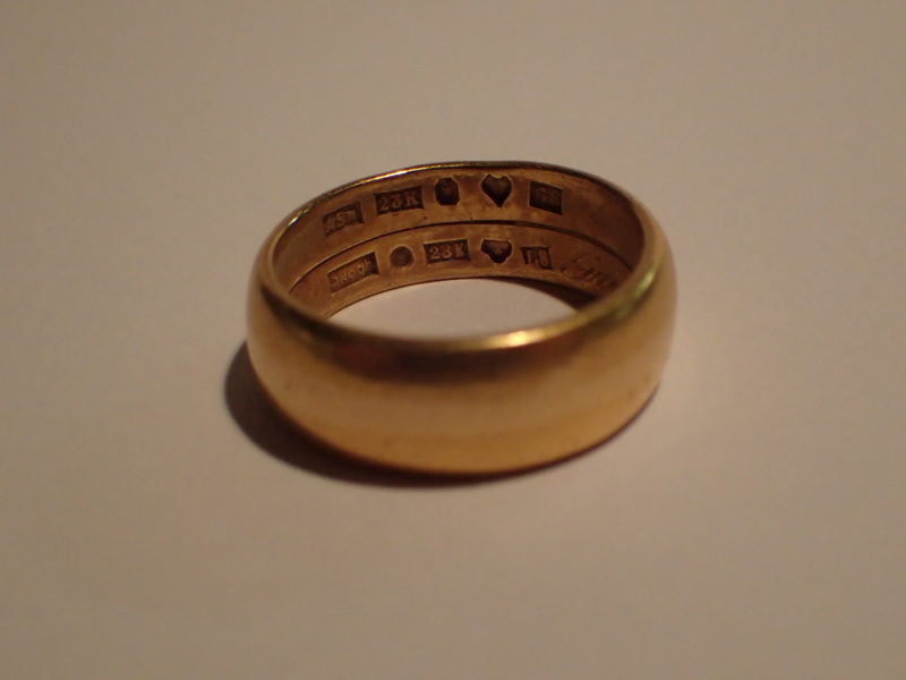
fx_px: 1492
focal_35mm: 57
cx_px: 453
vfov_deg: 25.7
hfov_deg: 33.8
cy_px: 340
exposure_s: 1/200
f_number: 3.5
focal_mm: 10.29
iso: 640
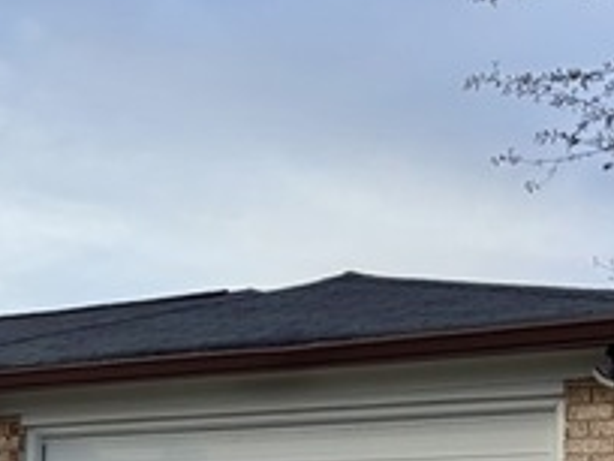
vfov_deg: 14.0
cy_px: 579
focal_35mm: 102
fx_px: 1809
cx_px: -346
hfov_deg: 17.1
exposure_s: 1/1362
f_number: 1.6
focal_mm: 5.96
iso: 50
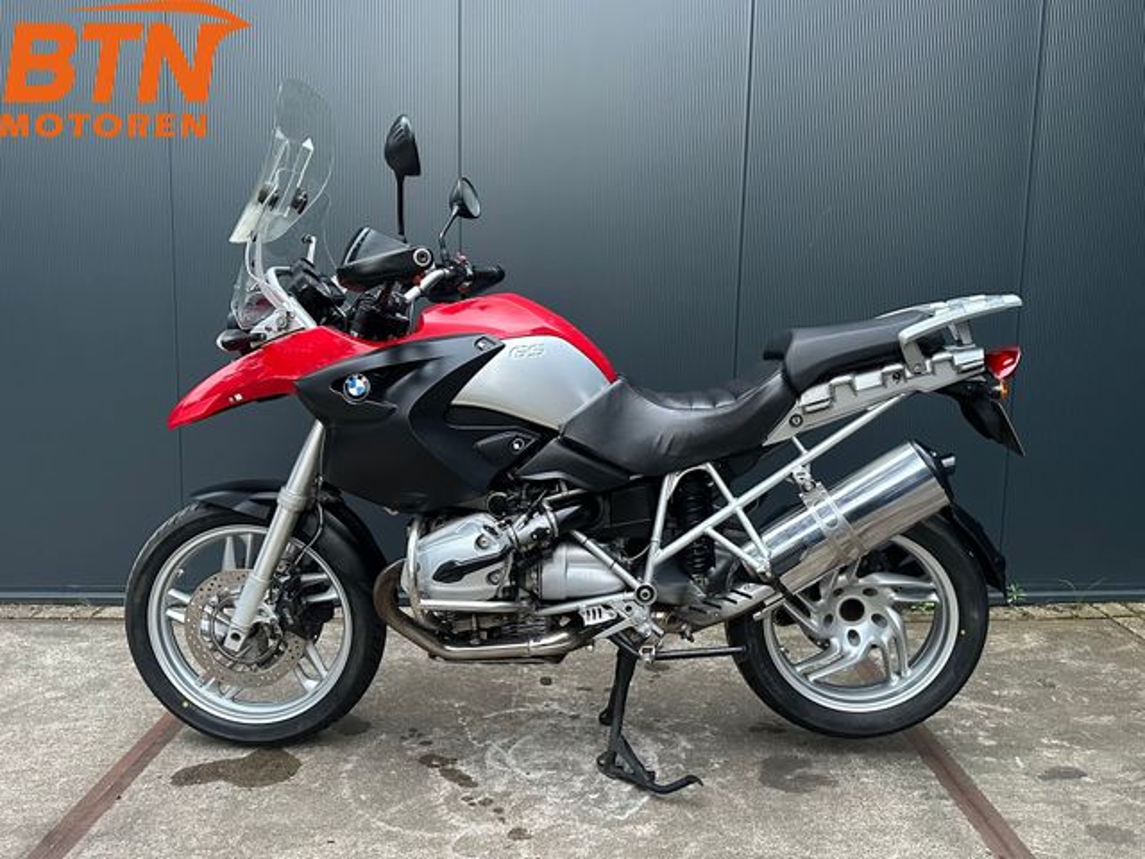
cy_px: 430
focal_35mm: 24
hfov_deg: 71.6
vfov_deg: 56.8
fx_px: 794
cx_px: 572
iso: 800
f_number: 1.78
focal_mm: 6.86
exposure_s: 1/60
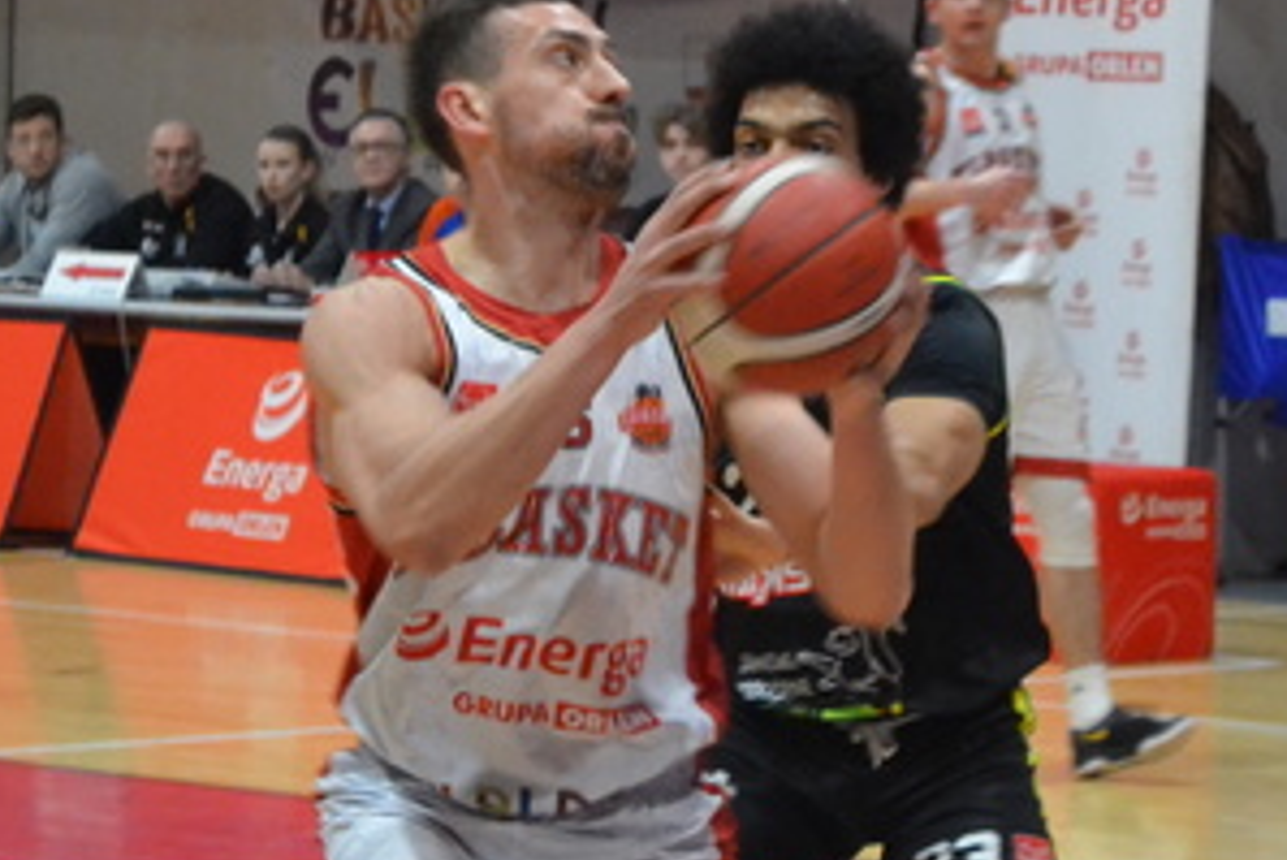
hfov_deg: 8.7
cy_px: -30
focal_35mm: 236
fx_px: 8456
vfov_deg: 5.8
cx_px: 754
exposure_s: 1/125
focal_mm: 55
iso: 3200
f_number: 5.6
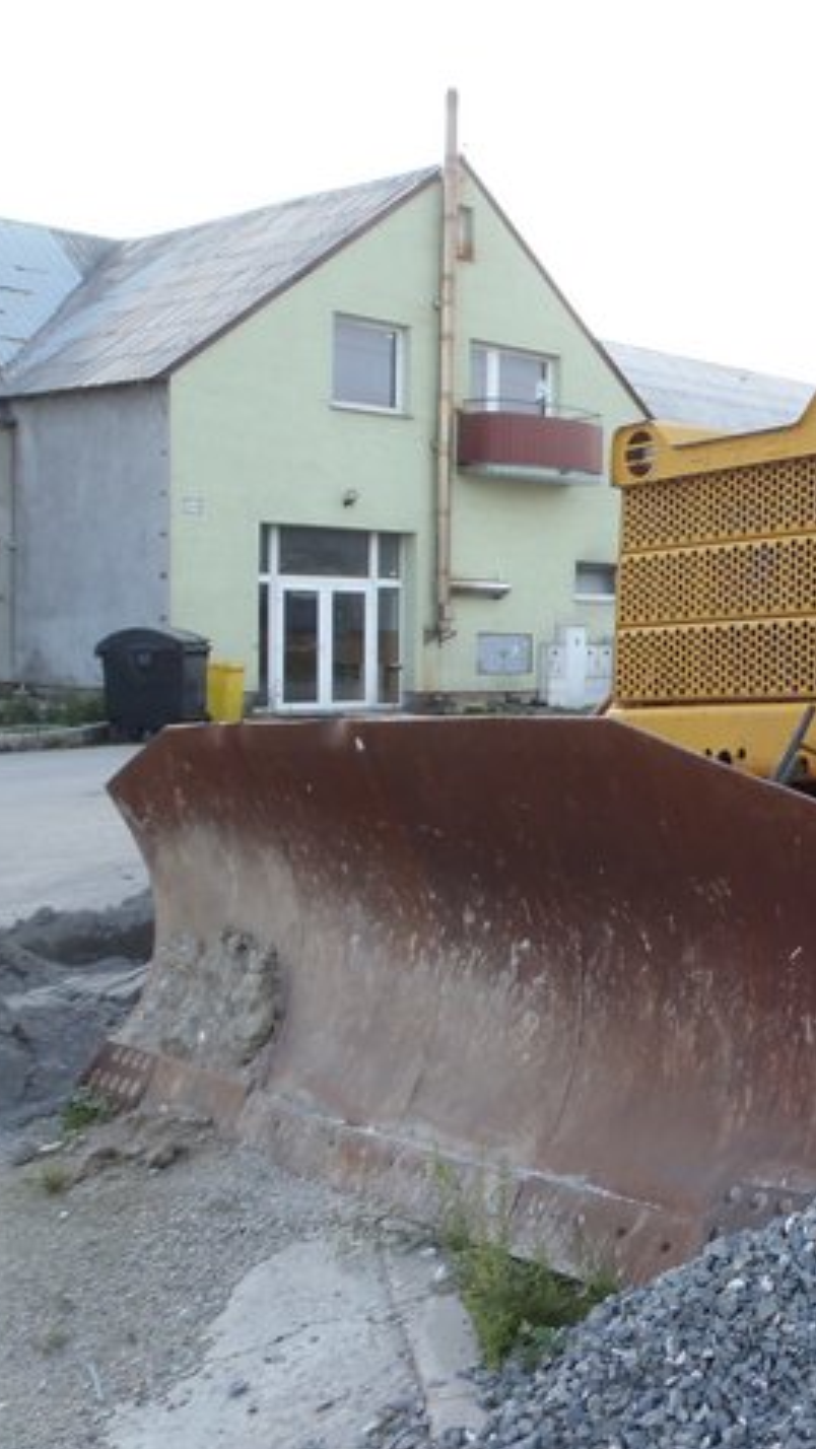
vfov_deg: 49.4
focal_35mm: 41
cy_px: 728
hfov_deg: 26.4
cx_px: 926
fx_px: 1576
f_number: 3.5
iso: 100
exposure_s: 1/50
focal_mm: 5
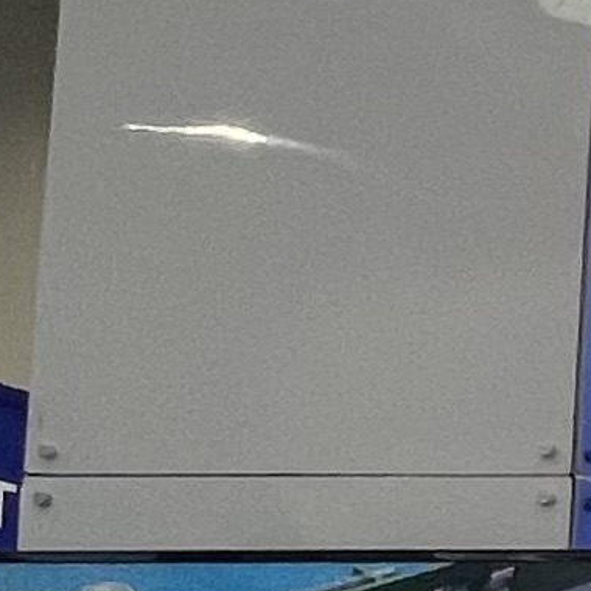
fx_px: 2125
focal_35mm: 110
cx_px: 2289
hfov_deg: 8.5
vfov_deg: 15.4
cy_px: 648
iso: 50
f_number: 1.8
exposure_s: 1/120
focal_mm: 1.57
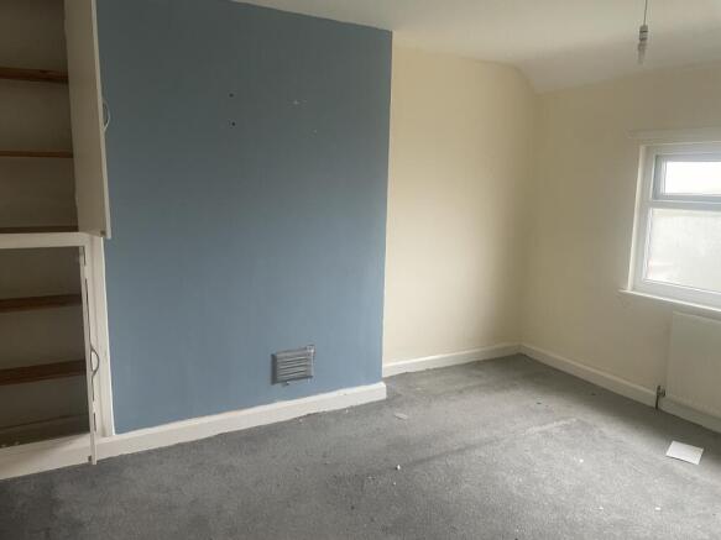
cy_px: 270
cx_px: 360
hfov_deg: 67.3
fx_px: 541
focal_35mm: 26
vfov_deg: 53.0
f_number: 1.6
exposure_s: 1/60
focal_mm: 4.2
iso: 250
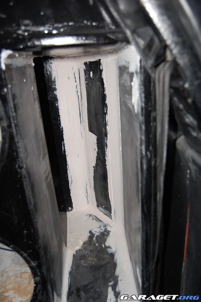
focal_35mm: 28
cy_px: 151
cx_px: 100
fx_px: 239
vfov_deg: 64.6
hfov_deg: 45.6
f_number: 3.5
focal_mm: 19
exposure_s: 1/60
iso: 400
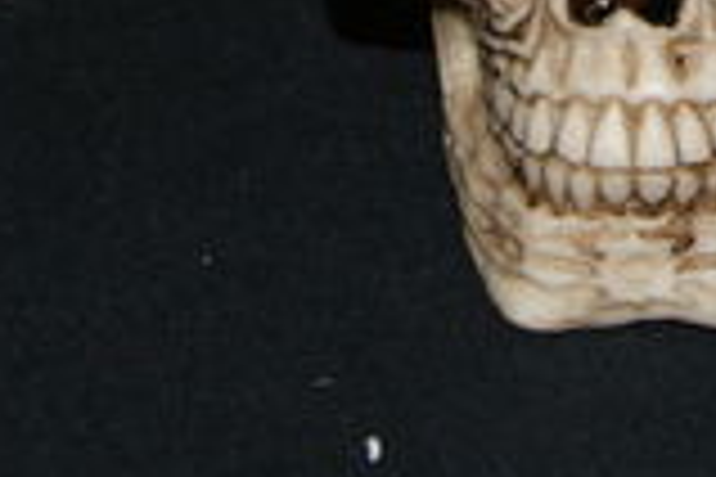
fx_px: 3122
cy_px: -421
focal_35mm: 157
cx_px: 662
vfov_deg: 8.4
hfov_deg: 13.0
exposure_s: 1/60
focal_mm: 26
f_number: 5.6
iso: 400
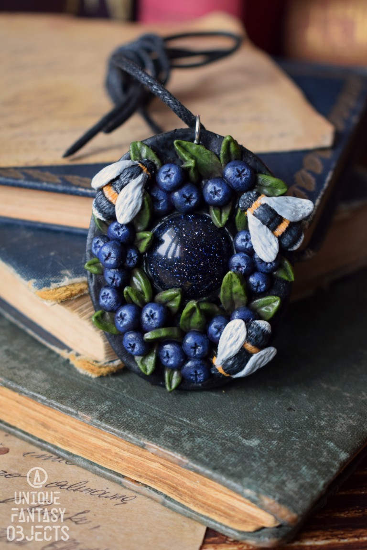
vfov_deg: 29.9
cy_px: 275
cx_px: 184
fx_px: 1032
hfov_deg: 20.2
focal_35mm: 68
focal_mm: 45
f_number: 5
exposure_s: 1/60
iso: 1250
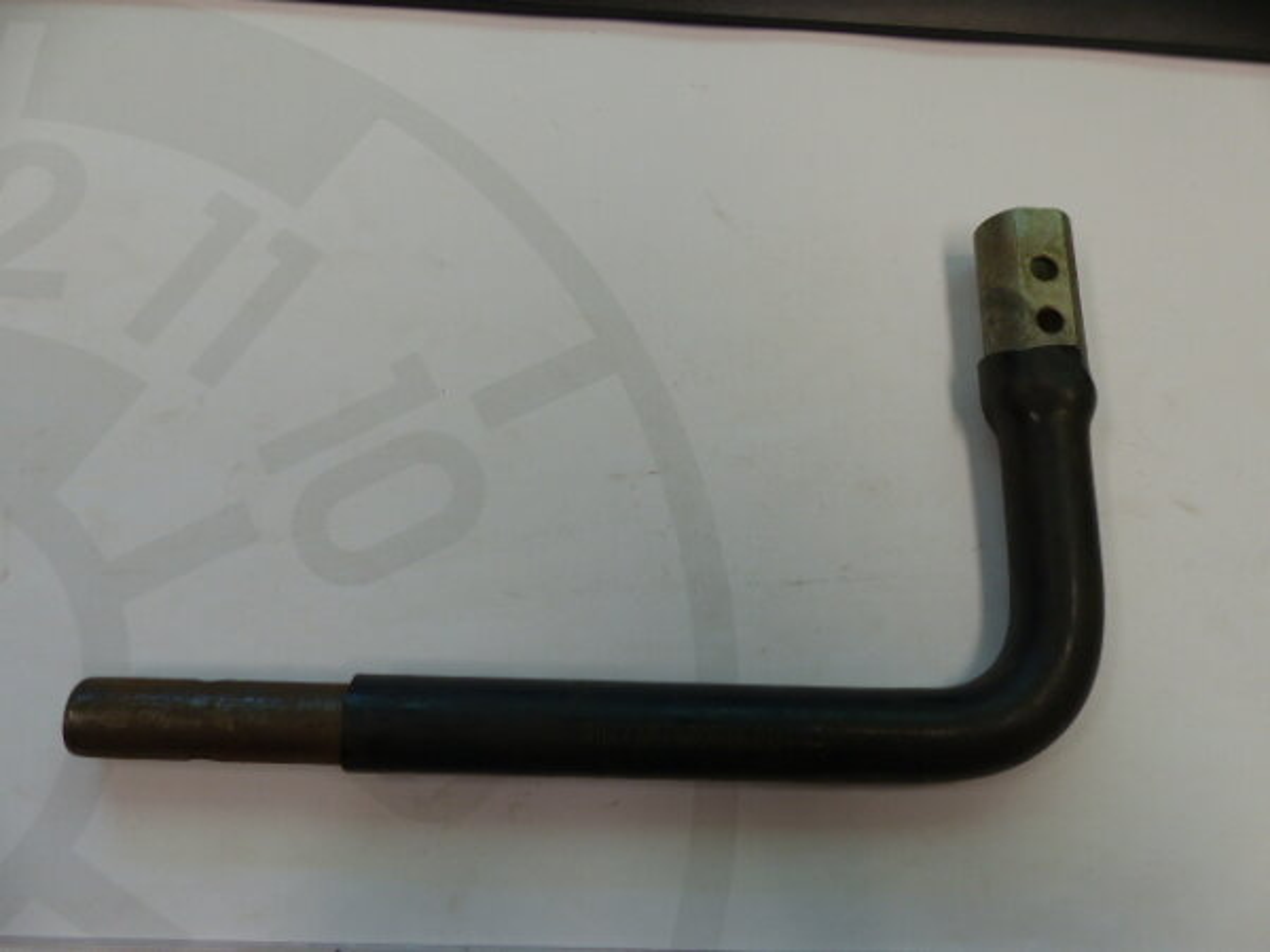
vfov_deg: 53.1
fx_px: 954
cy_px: 476
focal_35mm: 26
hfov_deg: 67.3
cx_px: 635
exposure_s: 1/60
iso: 100
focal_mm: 4.5
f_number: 2.8
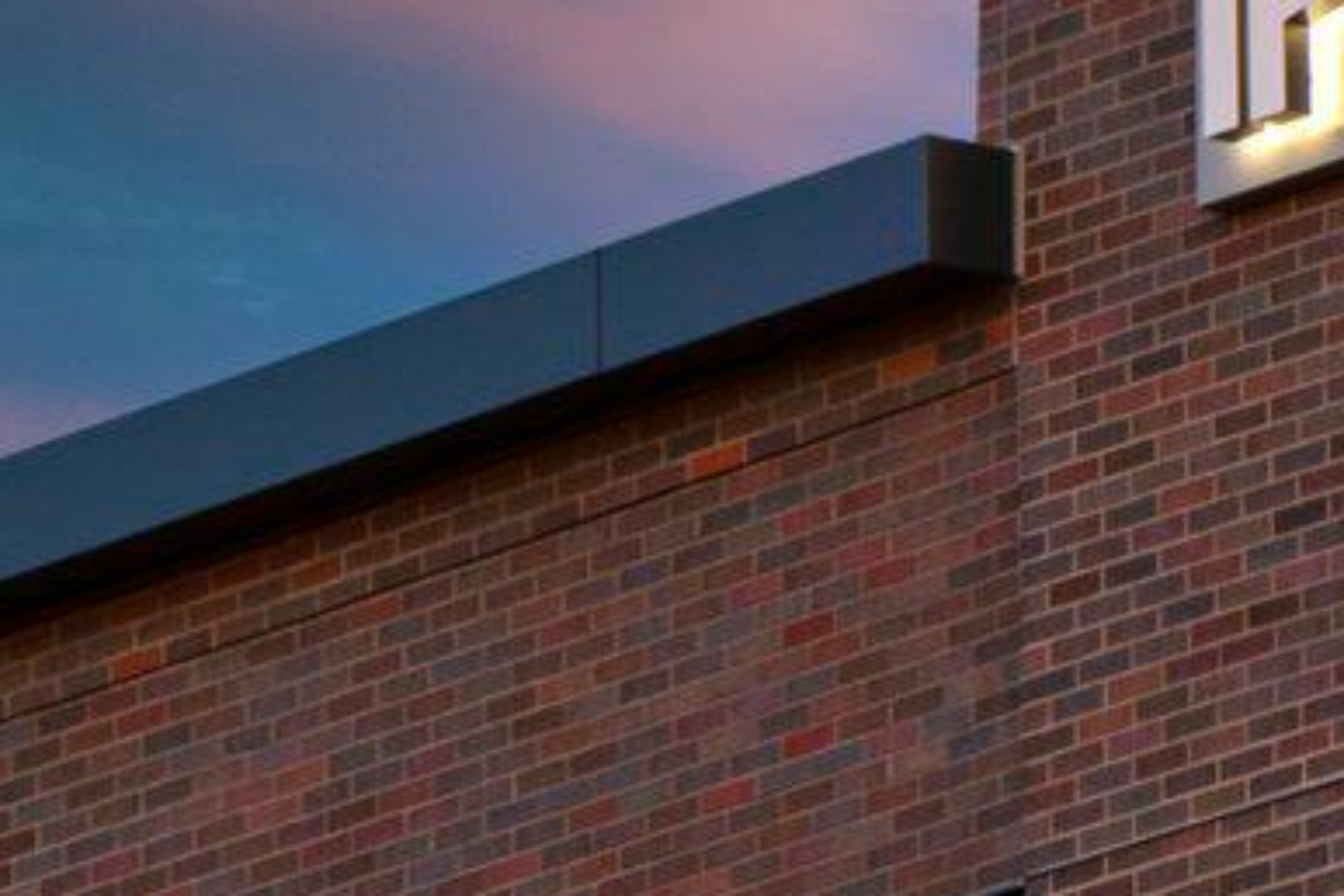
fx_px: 29603
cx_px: 2764
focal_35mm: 793
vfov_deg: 1.7
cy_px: -134
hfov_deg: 2.6
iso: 140
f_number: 11
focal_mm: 150
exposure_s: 4
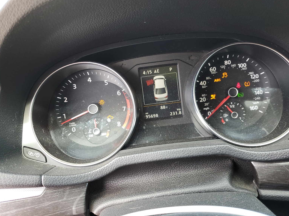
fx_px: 225
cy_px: 110
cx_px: 148
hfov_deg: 65.3
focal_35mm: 27
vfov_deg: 51.4
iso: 56
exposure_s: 1/60.2
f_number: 1.5
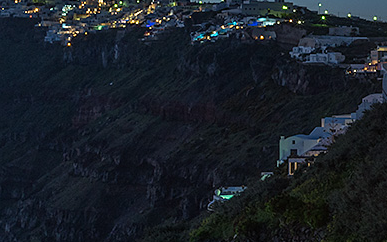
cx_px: 589
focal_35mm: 100
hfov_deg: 18.3
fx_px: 1055
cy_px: 1
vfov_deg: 12.9
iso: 100
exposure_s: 8
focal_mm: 20
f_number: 11
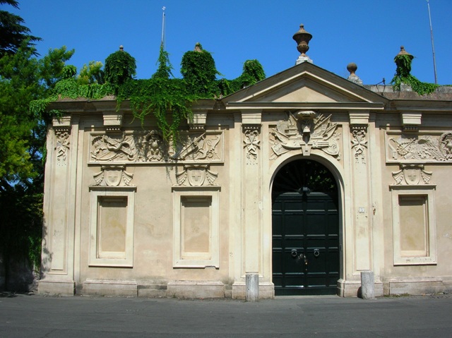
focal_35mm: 35
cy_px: 169
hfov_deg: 52.7
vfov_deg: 40.6
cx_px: 226
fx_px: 457
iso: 50
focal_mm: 5.8
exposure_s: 1/437
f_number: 5.6
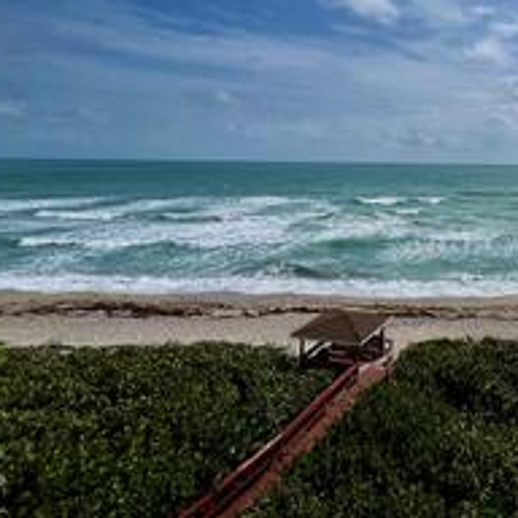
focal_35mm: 24
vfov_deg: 61.1
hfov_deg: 56.6
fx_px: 406
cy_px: 124
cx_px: 461
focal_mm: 1.57
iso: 25
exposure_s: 1/6494
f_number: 1.8
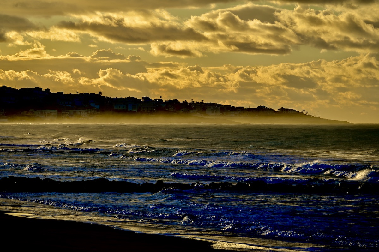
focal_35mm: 200
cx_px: 190
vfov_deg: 6.9
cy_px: 126
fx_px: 2104
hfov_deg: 10.3
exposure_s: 1/250
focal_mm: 200
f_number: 8
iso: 100
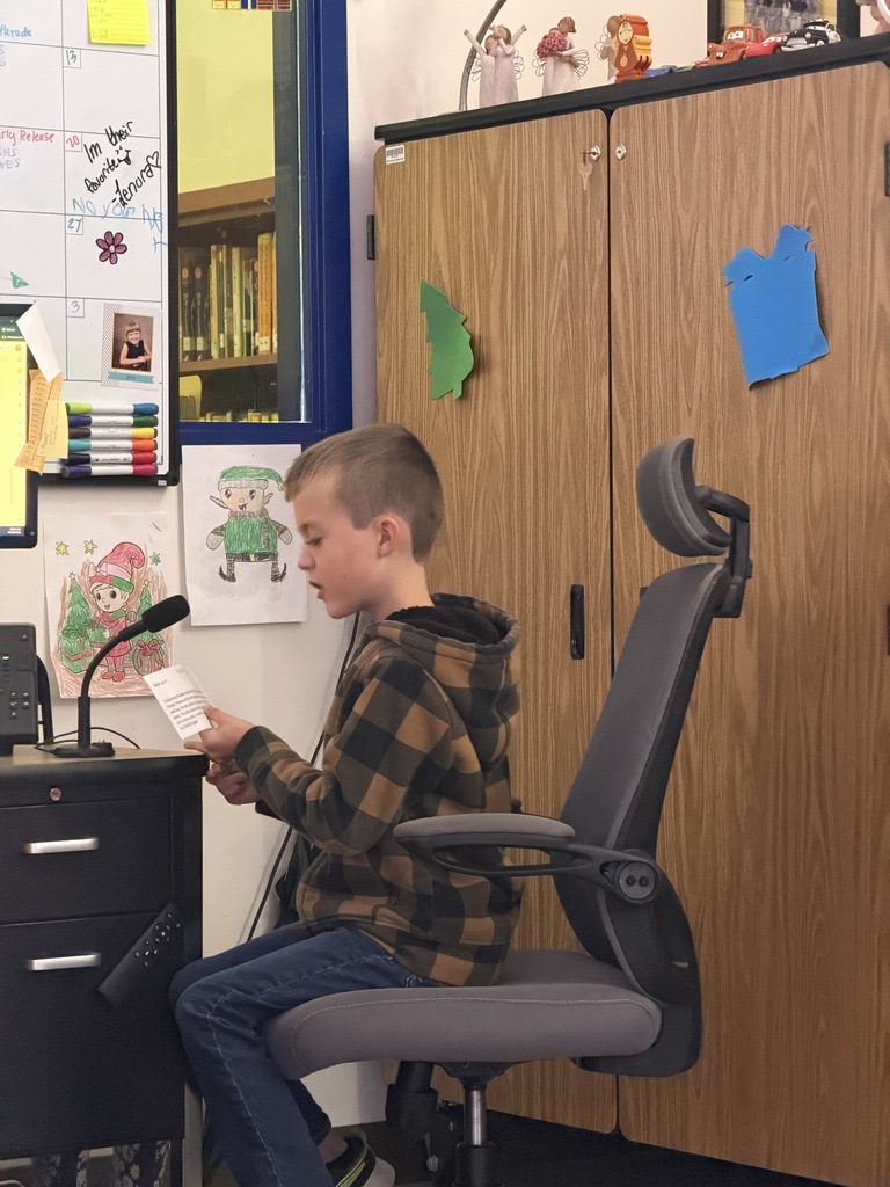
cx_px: 445
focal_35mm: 100
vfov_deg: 19.6
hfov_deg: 14.8
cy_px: 594
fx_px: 3428
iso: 1600
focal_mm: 16.89
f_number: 2.8
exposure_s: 1/30
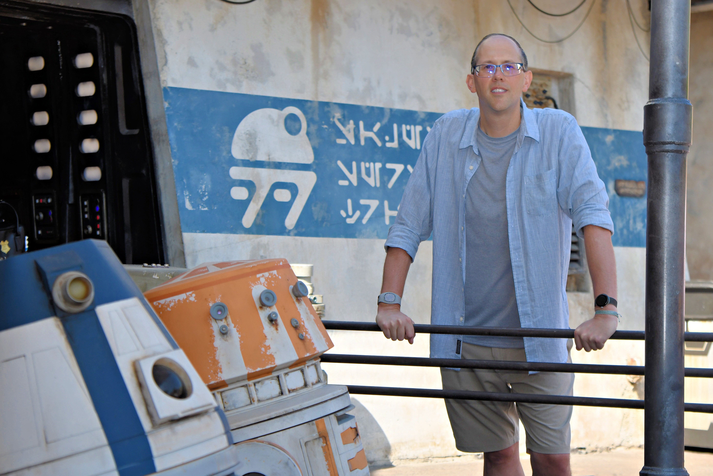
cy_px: 238
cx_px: 356
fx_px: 1723
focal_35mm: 87
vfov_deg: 15.7
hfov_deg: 23.4
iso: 400
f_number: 5.6
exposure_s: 1/640
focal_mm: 58
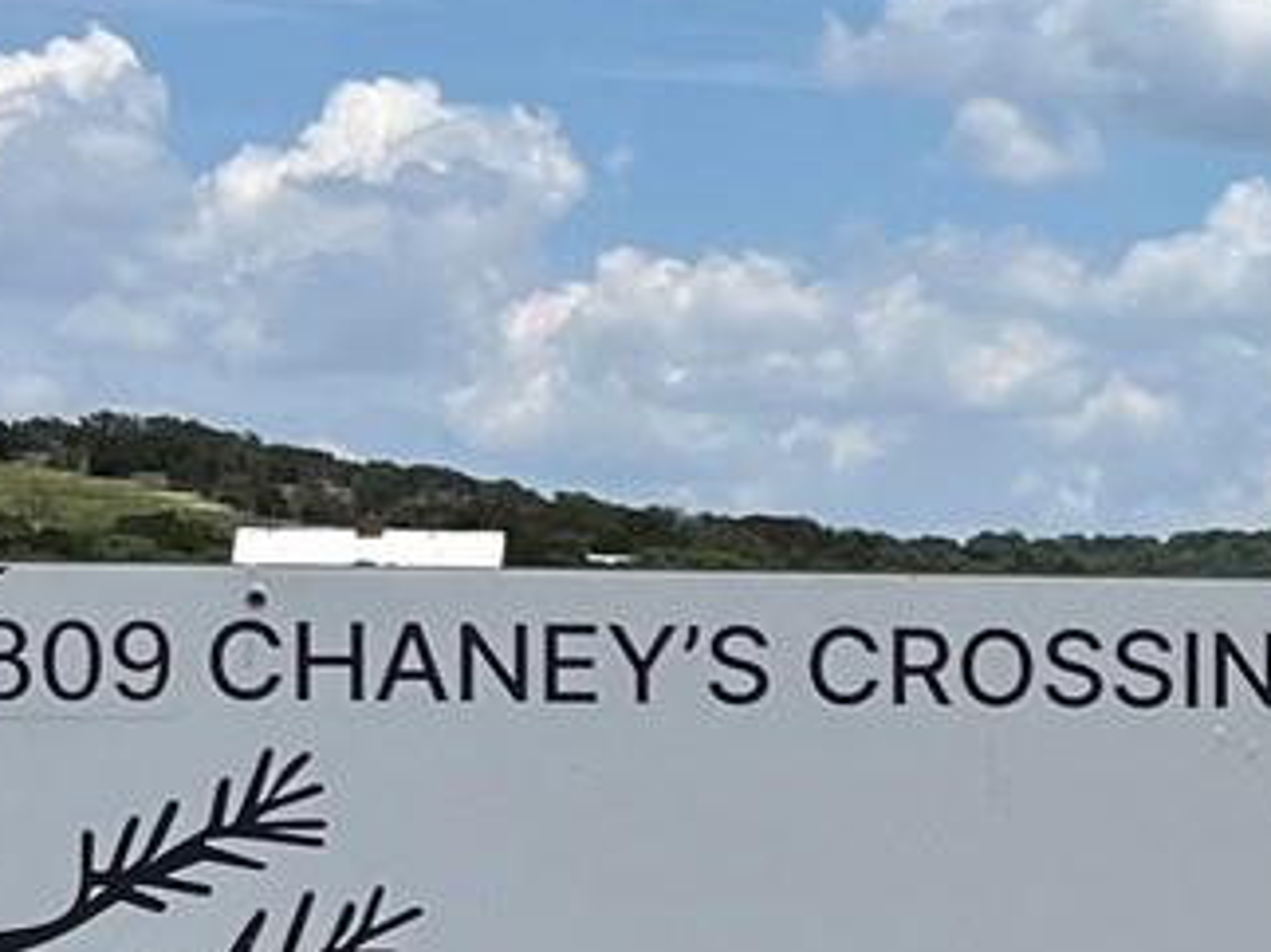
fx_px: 6056
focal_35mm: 165
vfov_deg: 8.9
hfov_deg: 11.1
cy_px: 917
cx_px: 2333
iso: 50
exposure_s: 1/4854
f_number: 1.6
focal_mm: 5.1
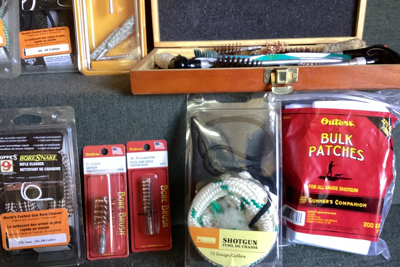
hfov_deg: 57.2
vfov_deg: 40.0
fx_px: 367
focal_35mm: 33
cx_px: 202
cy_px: 136
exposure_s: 1/50
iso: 200
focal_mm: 3.3
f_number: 2.4
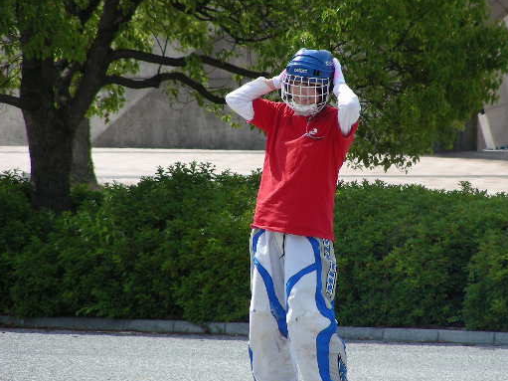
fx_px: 6984
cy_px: 173
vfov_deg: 3.1
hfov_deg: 4.2
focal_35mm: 476
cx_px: 310
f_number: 4
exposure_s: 1/459
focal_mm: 63.3
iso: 50
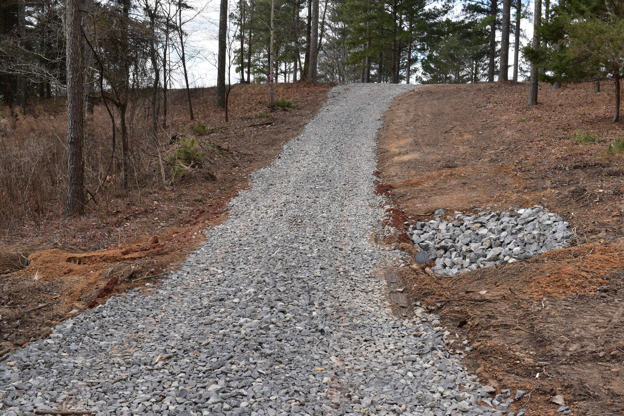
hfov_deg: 42.3
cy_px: 208
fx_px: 806
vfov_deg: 28.9
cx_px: 312
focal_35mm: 46
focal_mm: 31
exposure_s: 1/200
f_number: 10
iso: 400
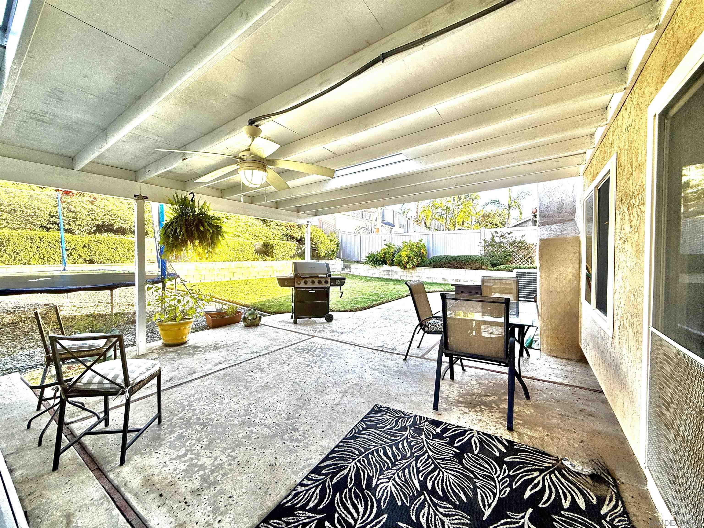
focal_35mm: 14
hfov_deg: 102.1
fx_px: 285
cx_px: 352
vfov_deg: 85.7
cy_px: 264
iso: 64
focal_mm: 2.22
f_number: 2.2
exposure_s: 1/153
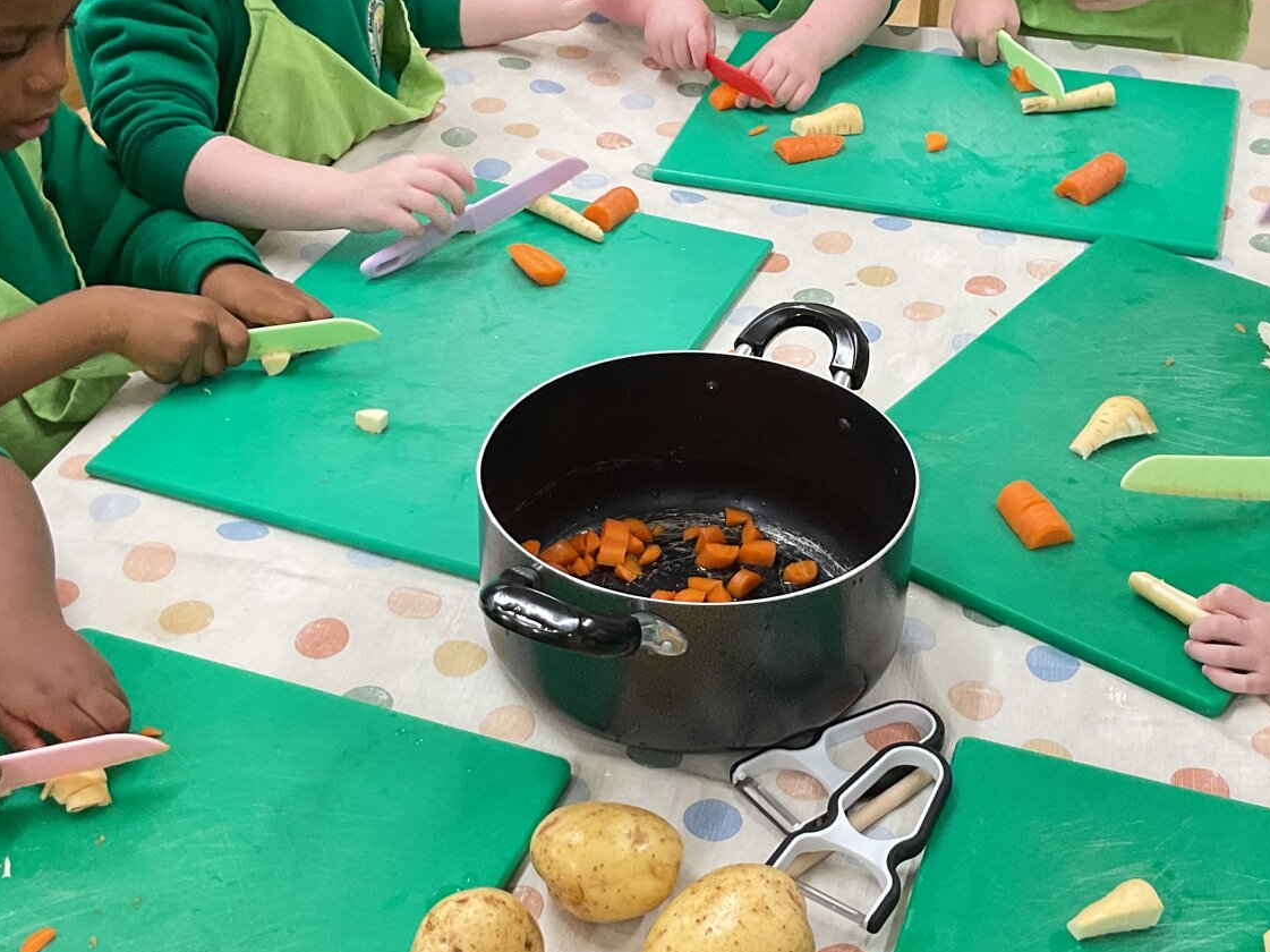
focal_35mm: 53
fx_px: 1944
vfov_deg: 27.5
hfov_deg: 36.1
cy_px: 498
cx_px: 722
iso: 64
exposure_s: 1/50
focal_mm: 3
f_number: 1.8
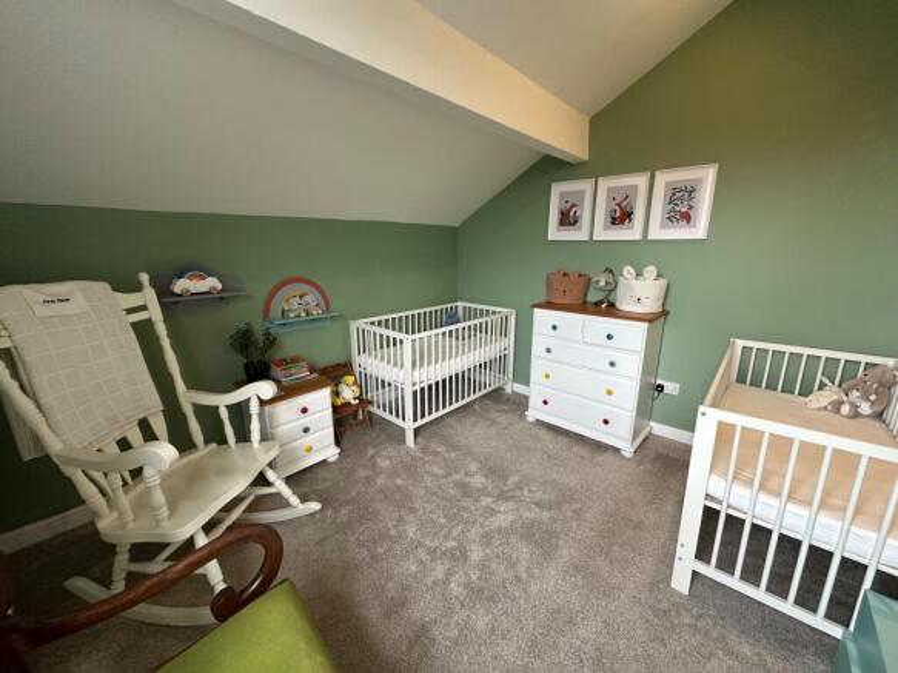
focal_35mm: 14
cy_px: 336
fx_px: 363
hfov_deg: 102.1
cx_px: 449
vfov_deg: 85.7
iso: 200
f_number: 2.2
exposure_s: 1/100
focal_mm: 2.22
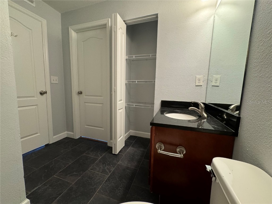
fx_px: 110
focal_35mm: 14
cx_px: 136
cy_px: 102
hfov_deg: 102.1
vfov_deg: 85.7
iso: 320
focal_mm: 2.22
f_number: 2.2
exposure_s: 1/60
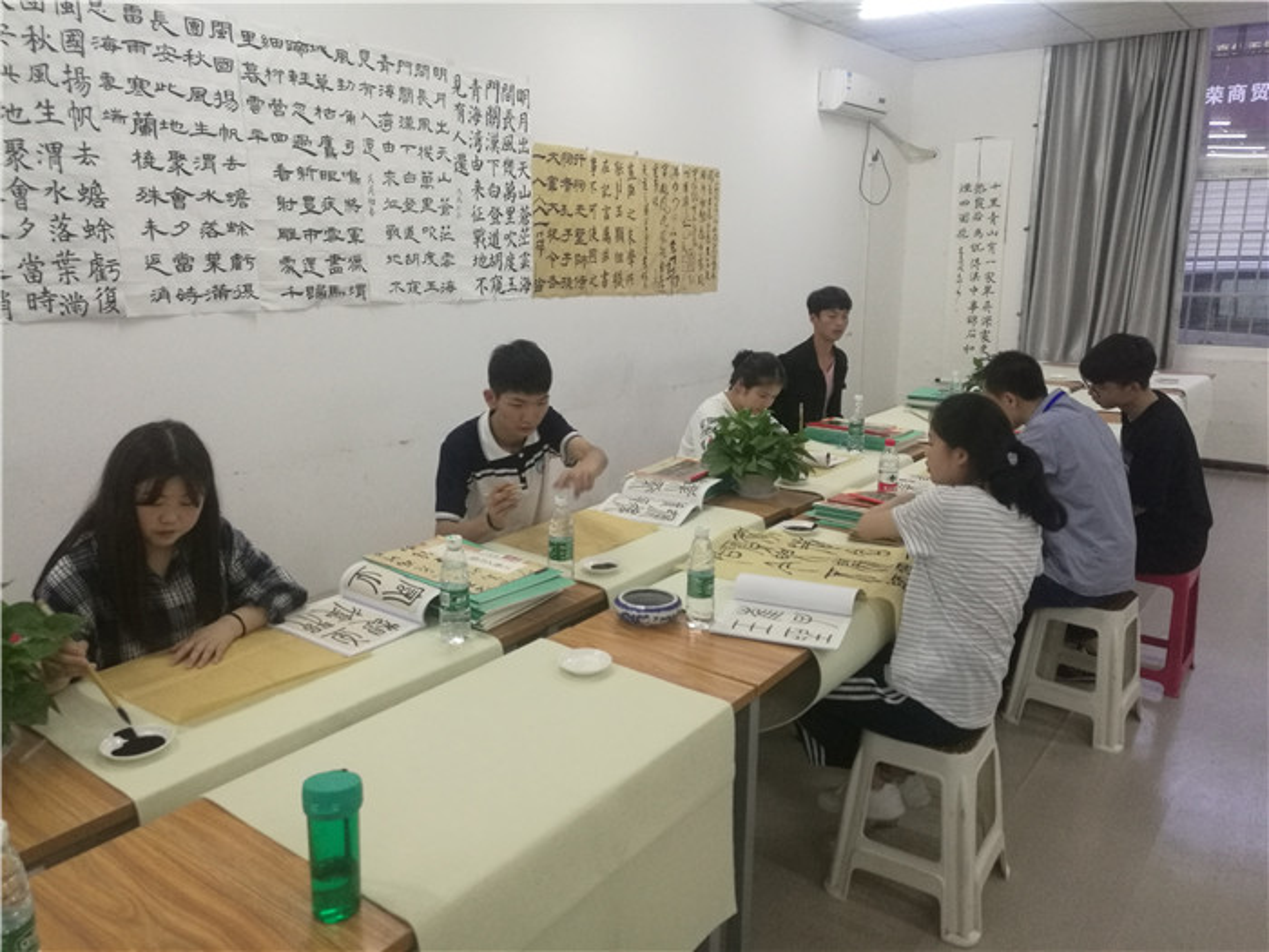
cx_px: 634
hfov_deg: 65.3
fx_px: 990
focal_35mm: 27
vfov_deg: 51.4
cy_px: 476
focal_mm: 4.04
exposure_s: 1/33.3
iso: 320
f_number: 2
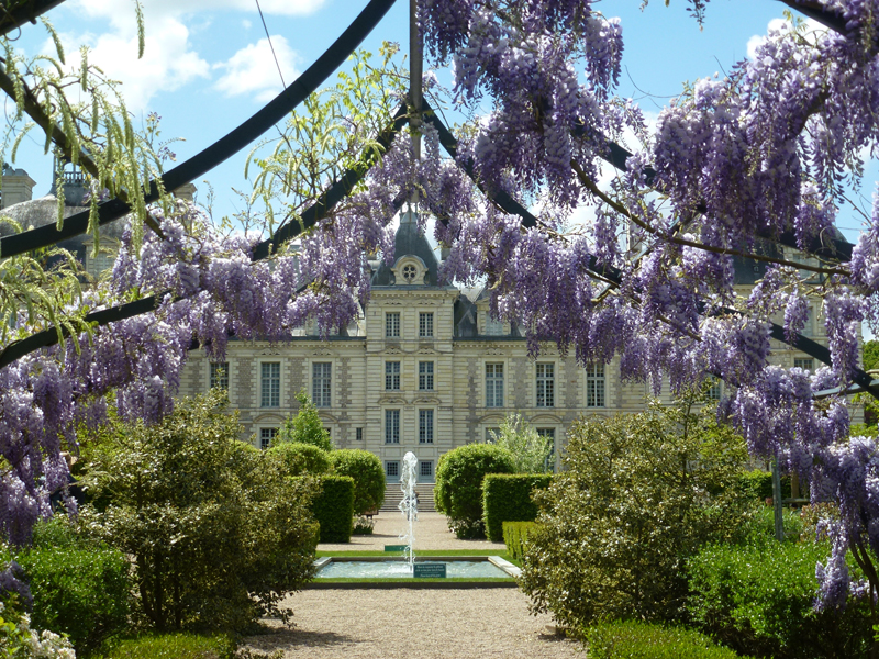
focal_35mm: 65
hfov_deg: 29.8
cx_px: 440
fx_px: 1651
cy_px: 330
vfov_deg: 22.6
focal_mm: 11.7
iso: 100
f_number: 4.6
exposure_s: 1/640
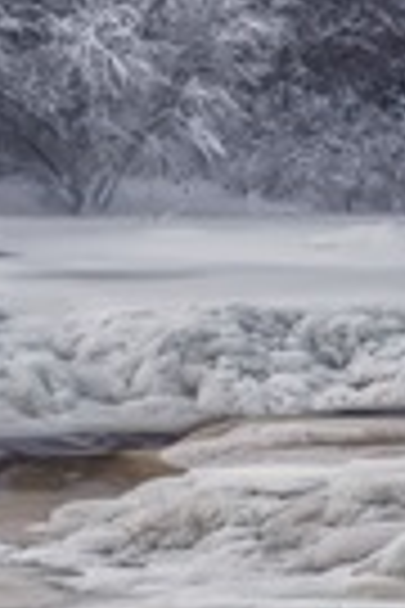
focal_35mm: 468
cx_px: -81
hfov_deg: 2.9
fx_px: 7905
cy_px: 408
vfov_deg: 4.4
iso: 200
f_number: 11
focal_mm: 35
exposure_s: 1/40
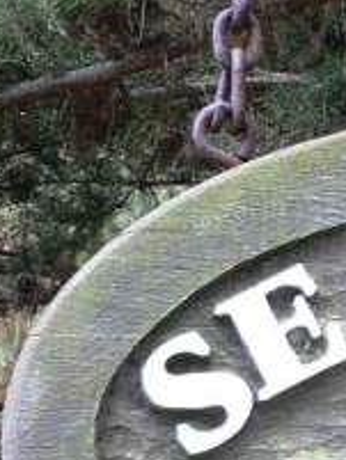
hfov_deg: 8.1
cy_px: 437
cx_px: 607
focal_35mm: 178
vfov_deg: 11.0
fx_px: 2370
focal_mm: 5.8
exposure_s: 1/40
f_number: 2.8
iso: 100
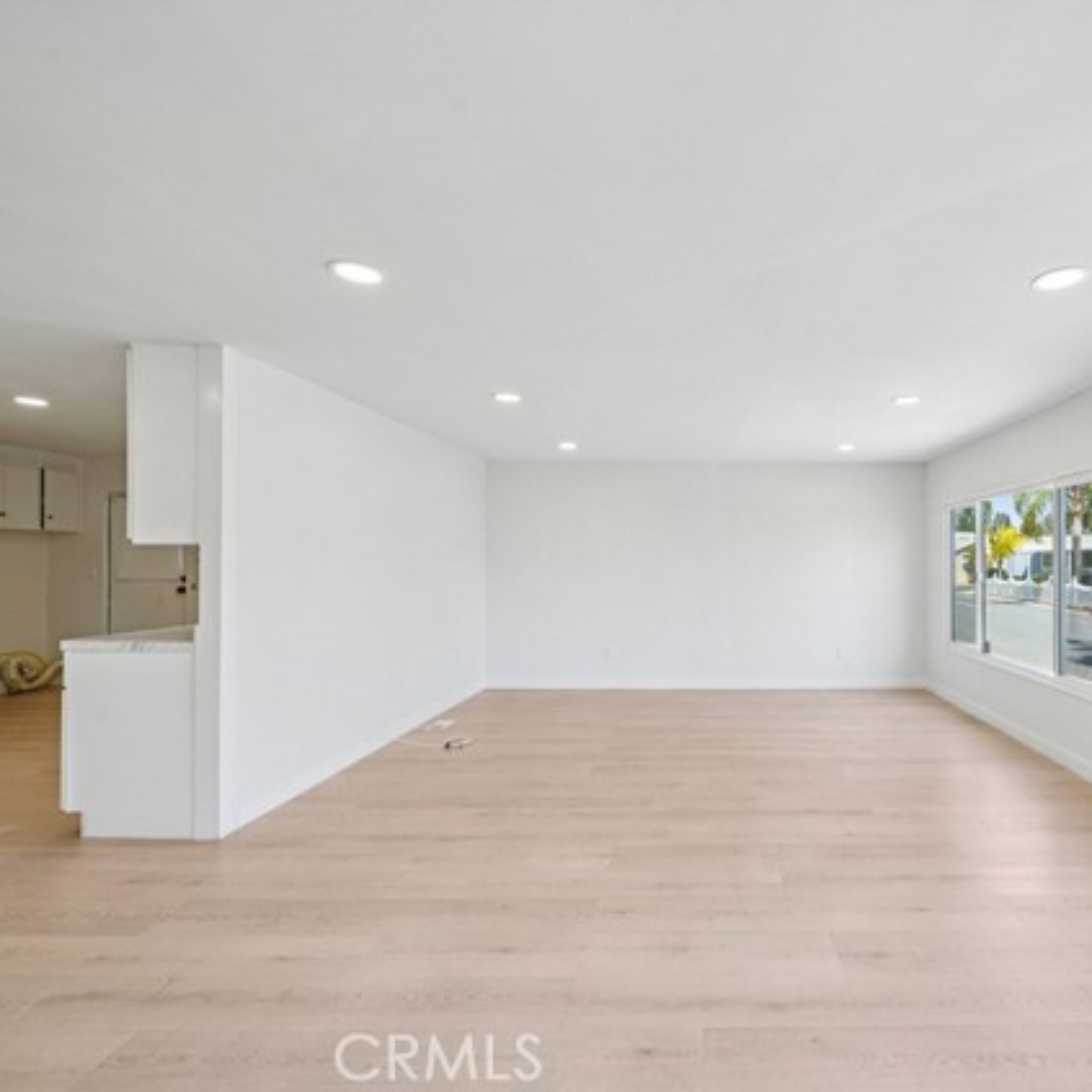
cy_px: 545
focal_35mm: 18
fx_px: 642
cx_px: 733
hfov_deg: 78.0
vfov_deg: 80.7
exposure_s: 1/30
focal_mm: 14
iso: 125
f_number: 8
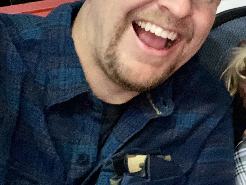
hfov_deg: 24.6
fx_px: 490
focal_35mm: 69
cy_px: -14
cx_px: 317
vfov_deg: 20.4
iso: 500
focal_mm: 2.71
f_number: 2.2
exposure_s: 1/18
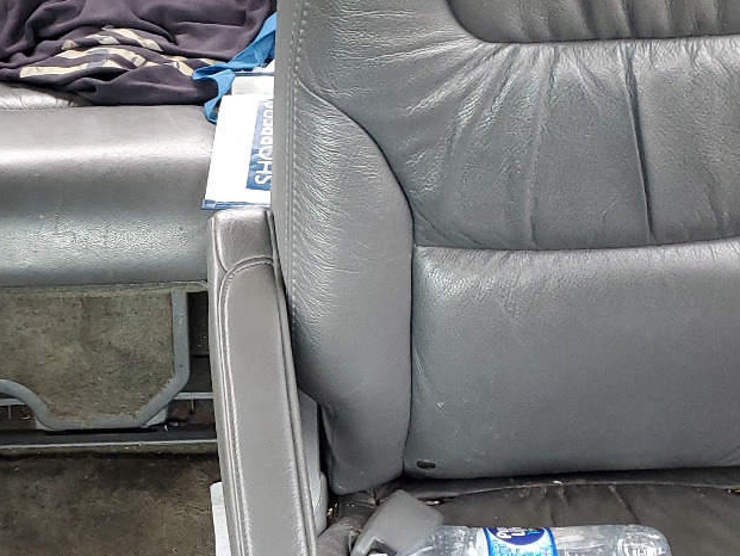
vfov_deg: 21.9
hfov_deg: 27.9
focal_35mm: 67
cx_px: 82
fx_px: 1433
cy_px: 316
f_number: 1.5
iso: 180
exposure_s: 1/60.2
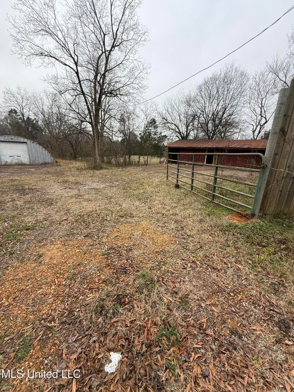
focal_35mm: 14
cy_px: 196
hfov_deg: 85.7
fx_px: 159
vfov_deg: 102.1
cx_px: 147
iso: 64
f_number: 2.2
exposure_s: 1/370
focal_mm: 2.22
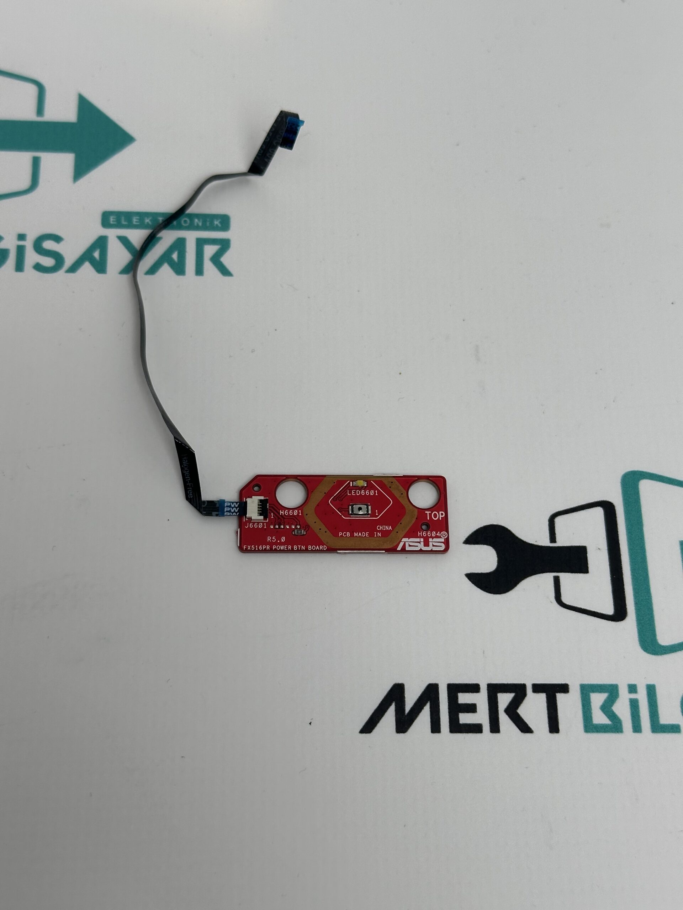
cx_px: 342
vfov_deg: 39.7
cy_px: 455
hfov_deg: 30.3
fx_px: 1263
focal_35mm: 48
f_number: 1.78
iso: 64
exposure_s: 1/816
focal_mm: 6.86
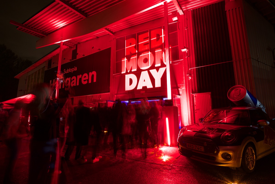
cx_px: 138
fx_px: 138
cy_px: 92
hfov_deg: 90.0
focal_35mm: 18
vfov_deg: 67.4
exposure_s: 5
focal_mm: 12
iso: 100
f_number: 4
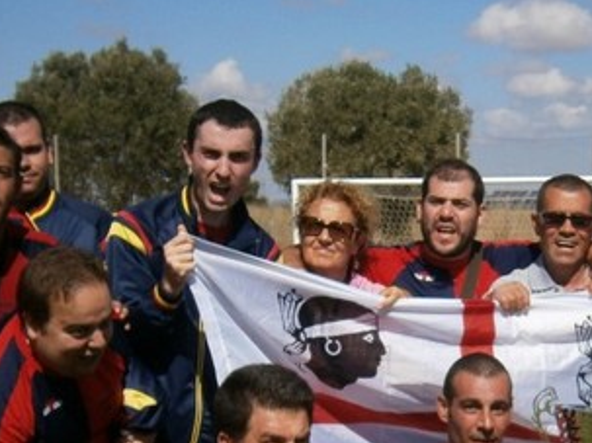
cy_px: 474
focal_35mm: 95
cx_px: 500
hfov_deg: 20.4
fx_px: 1624
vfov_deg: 15.2
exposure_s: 1/2000
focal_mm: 6.4
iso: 80
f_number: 3.1
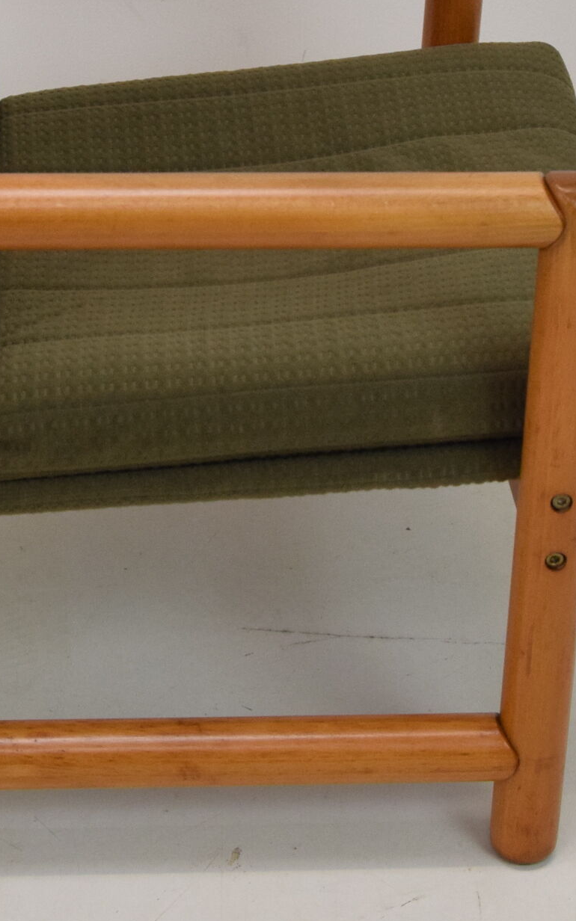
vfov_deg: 19.9
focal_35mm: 104
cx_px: 215
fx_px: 2612
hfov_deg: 12.6
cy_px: 237
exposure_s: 1/250
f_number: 8
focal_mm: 28
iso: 1600
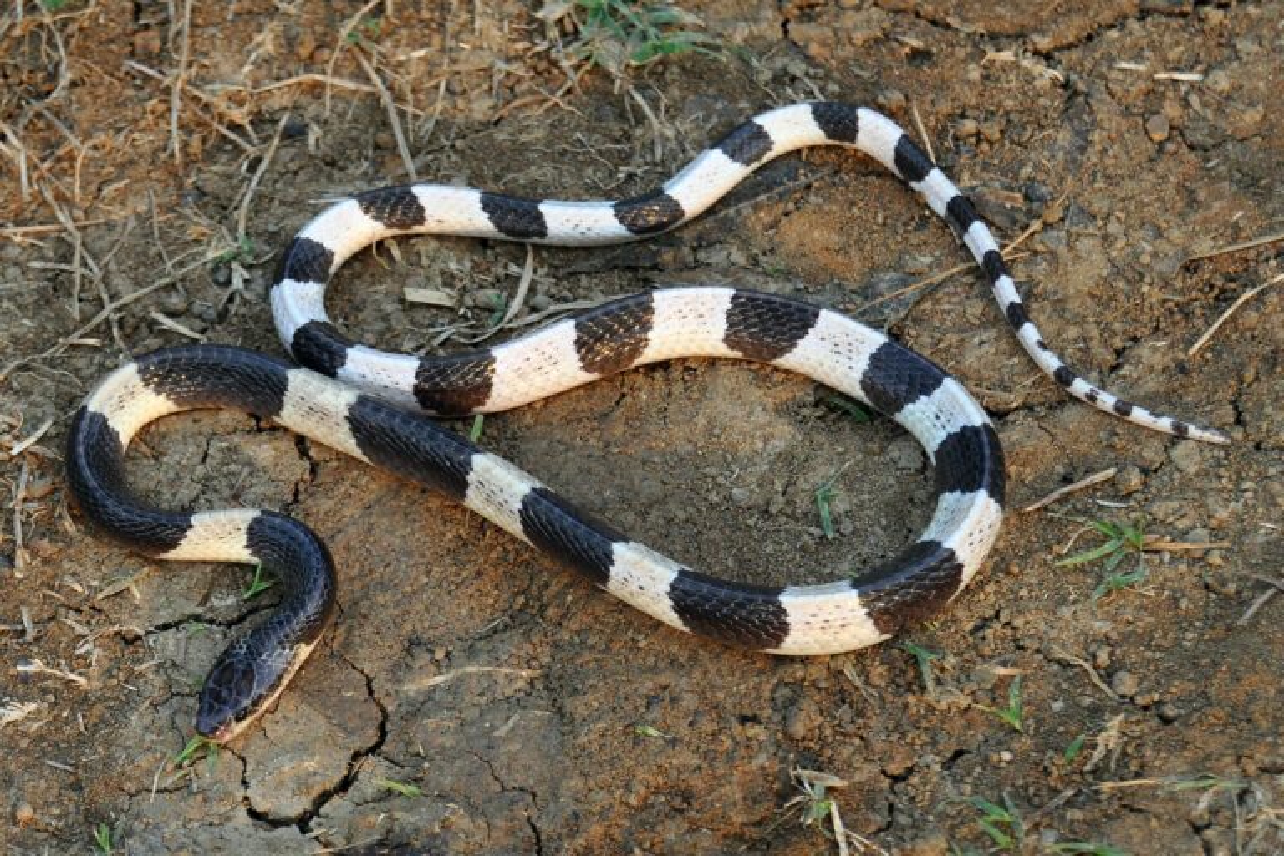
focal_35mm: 82
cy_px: 428
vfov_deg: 16.6
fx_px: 2942
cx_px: 642
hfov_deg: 24.6
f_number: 5.6
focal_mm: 55
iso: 400
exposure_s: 1/250
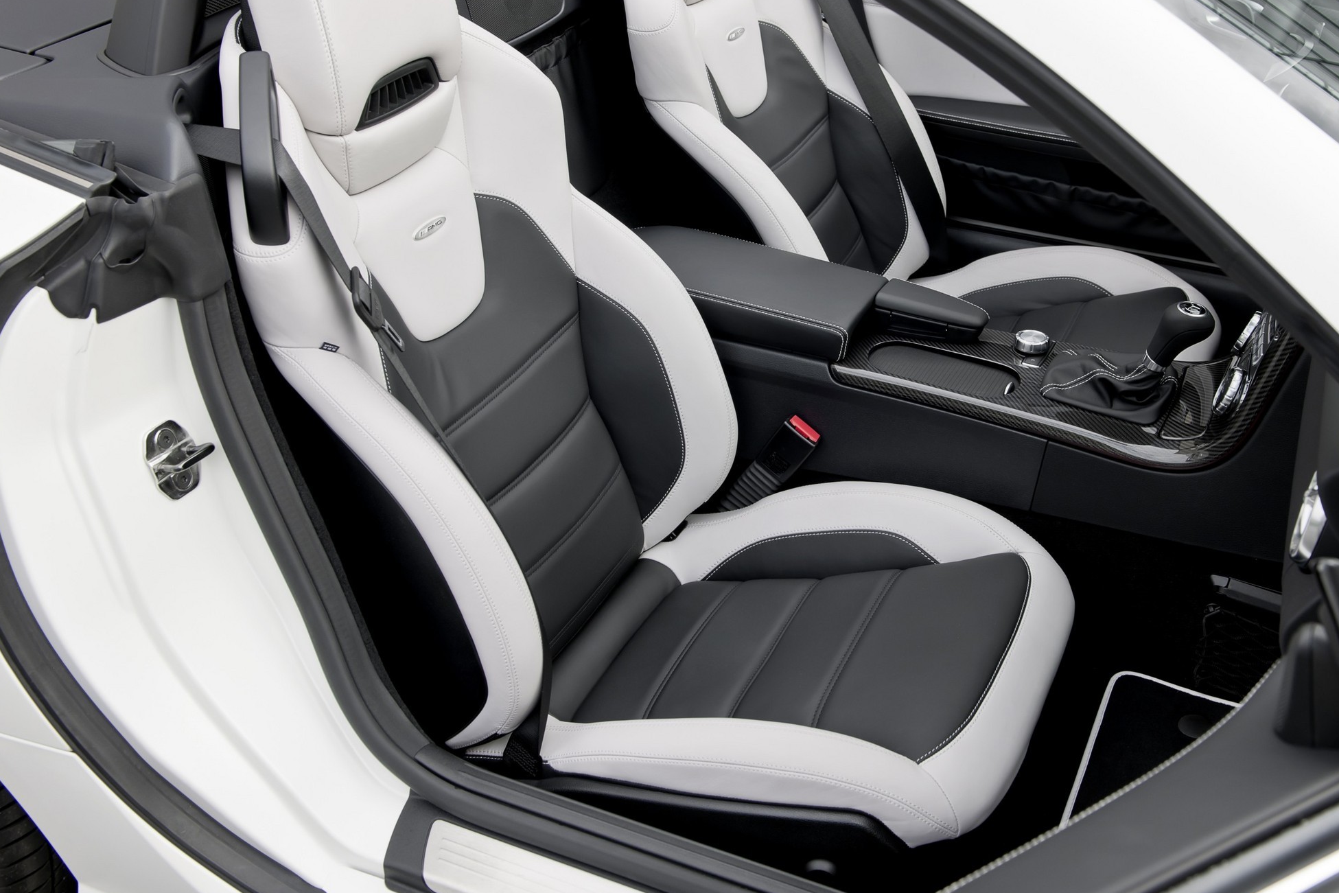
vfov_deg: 32.5
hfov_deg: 47.2
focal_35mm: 41
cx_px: 776
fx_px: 1525
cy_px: 355
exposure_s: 1/160
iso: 100
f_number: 5.6
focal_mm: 32
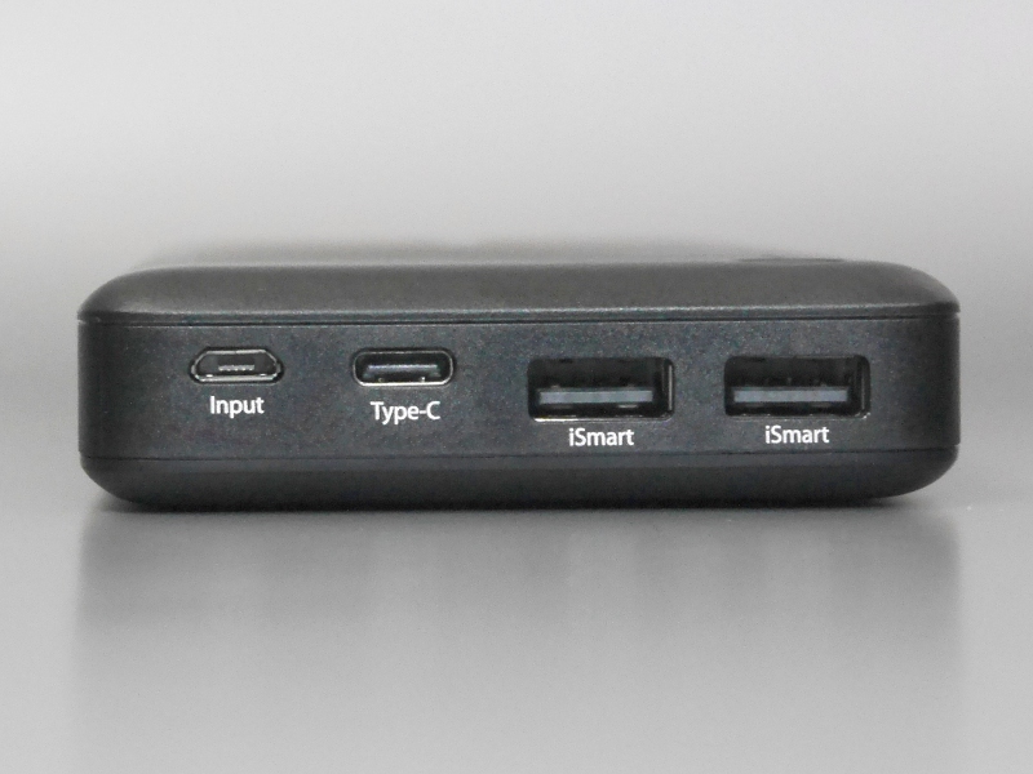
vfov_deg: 23.7
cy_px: 387
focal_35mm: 62
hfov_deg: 31.2
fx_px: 1850
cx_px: 516
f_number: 5.5
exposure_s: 1/60
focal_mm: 31
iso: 1250
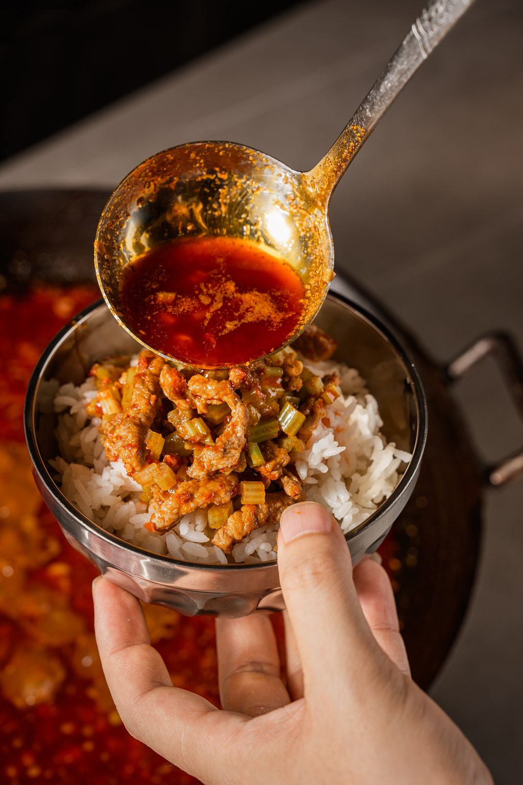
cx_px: 262
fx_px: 1525
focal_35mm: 70
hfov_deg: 19.5
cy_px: 392
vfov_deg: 28.8
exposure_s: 1/125
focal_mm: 70
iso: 125
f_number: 7.1
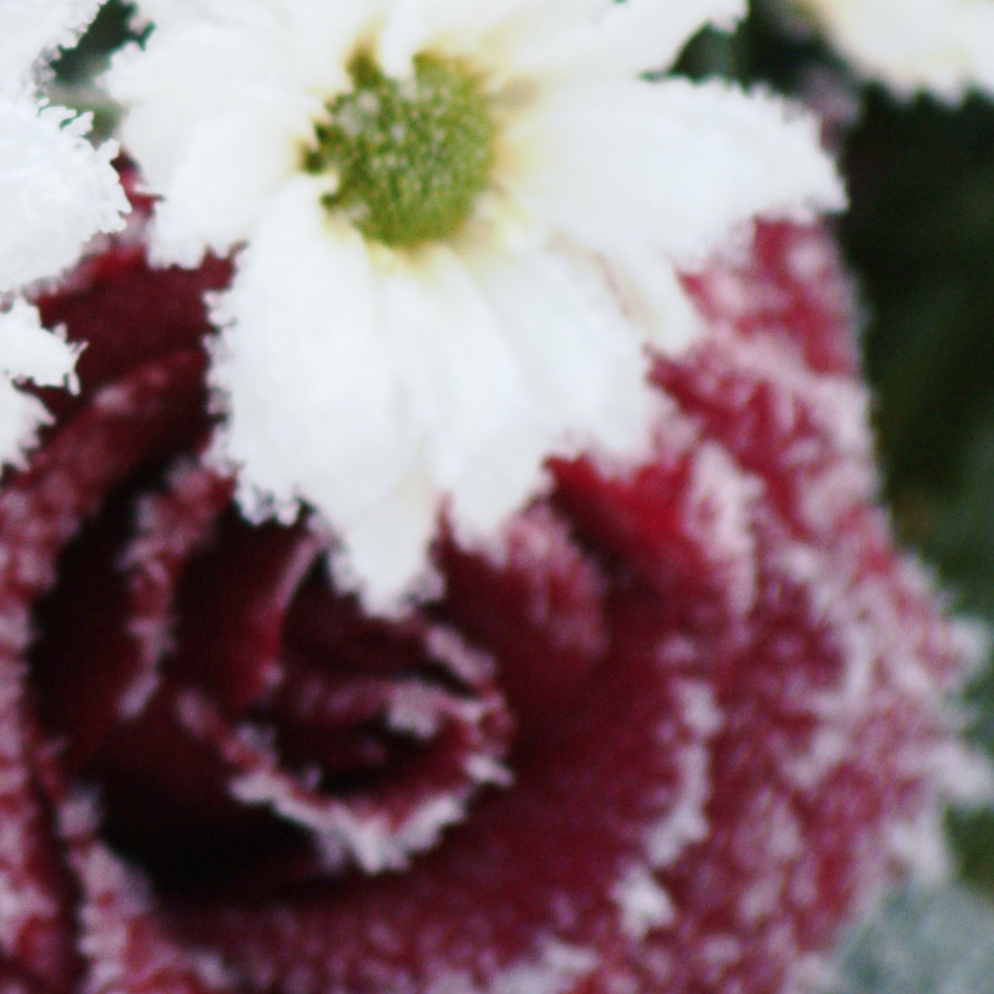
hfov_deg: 4.9
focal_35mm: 353
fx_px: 11468
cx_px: -861
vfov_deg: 4.9
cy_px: -110
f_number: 4.8
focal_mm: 70
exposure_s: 1/90
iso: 200
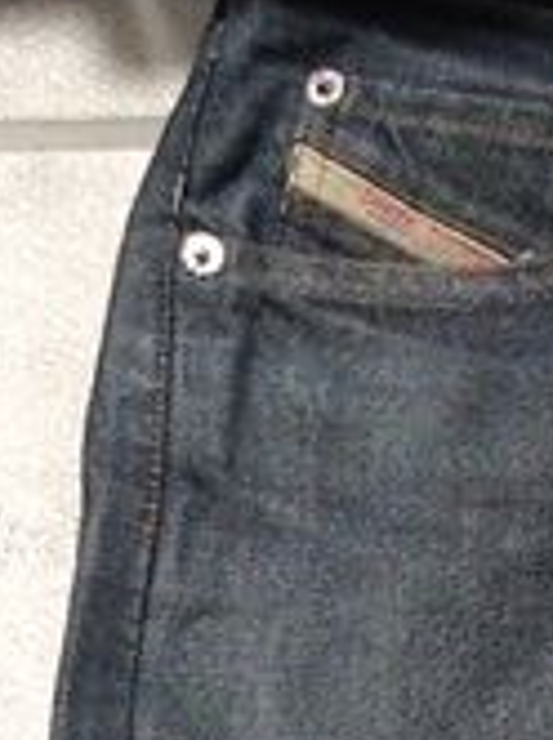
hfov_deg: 6.7
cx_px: 1211
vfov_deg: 8.6
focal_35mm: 211
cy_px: 1743
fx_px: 4506
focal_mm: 4.28
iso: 50
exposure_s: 1/258
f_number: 2.4
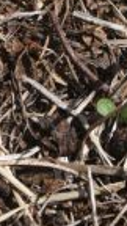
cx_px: -14
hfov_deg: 1.8
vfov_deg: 3.1
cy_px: -370
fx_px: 4071
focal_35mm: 680
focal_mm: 72
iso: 125
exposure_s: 1/125
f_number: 14
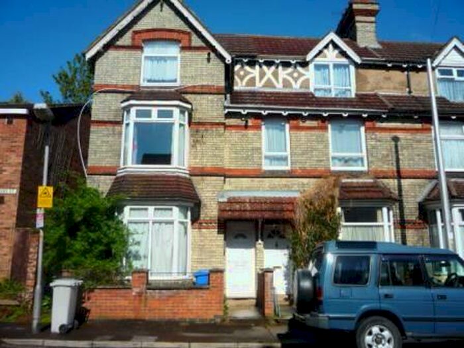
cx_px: 232
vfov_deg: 46.8
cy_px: 174
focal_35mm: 30
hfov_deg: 60.0
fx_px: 402
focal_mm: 5.2
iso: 100
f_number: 5.6
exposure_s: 1/640
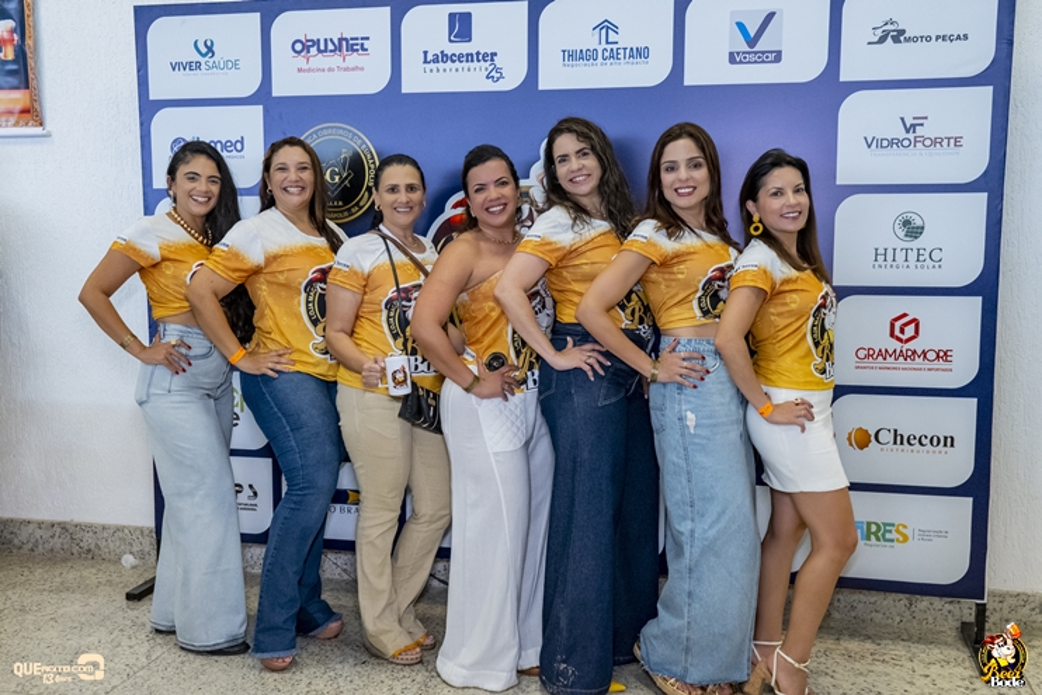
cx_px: 521
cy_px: 348
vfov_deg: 36.9
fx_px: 1042
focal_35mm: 36
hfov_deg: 53.1
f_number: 3.2
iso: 2500
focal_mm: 24
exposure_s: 1/400
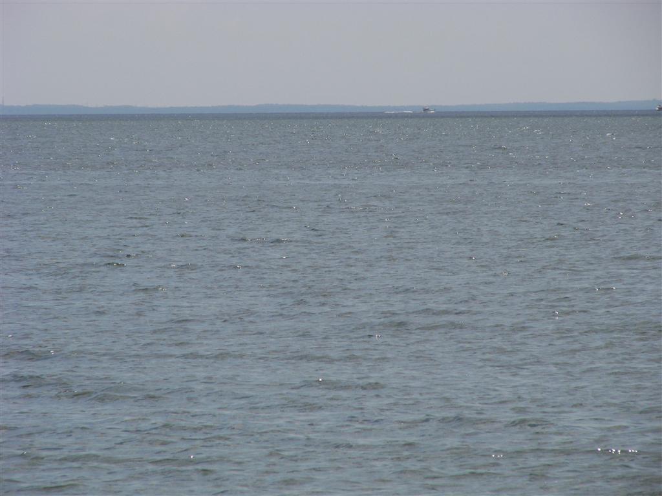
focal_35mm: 432
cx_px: 331
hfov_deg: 4.6
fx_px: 8262
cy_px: 248
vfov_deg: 3.4
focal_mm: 72
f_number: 7.1
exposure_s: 1/500
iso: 64
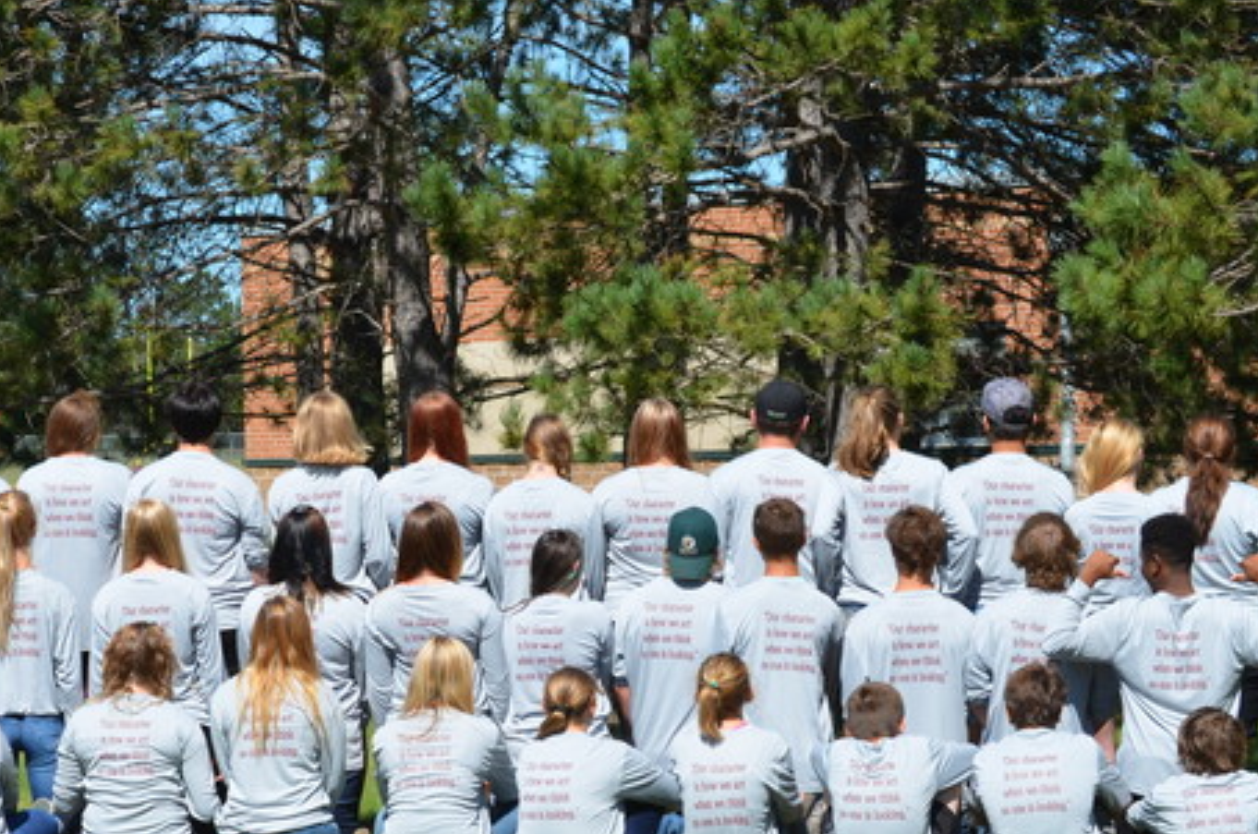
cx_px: 407
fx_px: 4562
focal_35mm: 131
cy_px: 622
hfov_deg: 15.7
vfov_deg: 10.4
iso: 100
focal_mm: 55
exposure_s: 1/250
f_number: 8
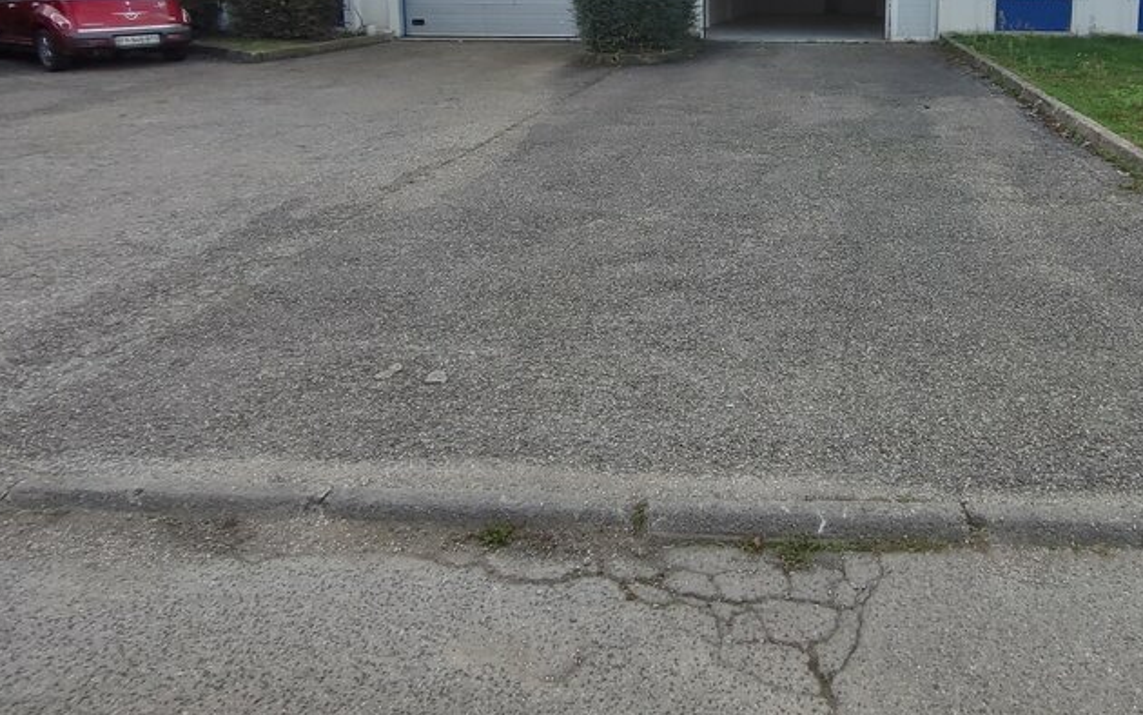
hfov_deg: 78.9
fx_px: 654
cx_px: 784
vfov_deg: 52.3
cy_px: 111
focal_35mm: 21
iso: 50
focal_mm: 1.66
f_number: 2.2
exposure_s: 1/955
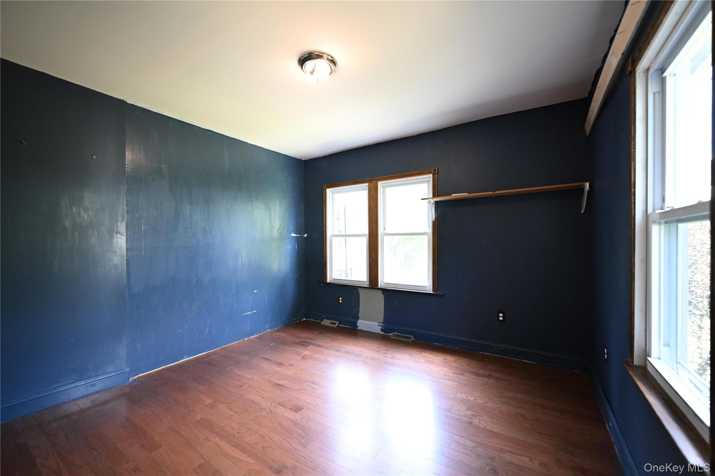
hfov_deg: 104.3
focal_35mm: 14
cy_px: 238
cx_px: 358
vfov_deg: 81.2
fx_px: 278
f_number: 2.8
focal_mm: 14
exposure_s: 1/160
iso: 1600
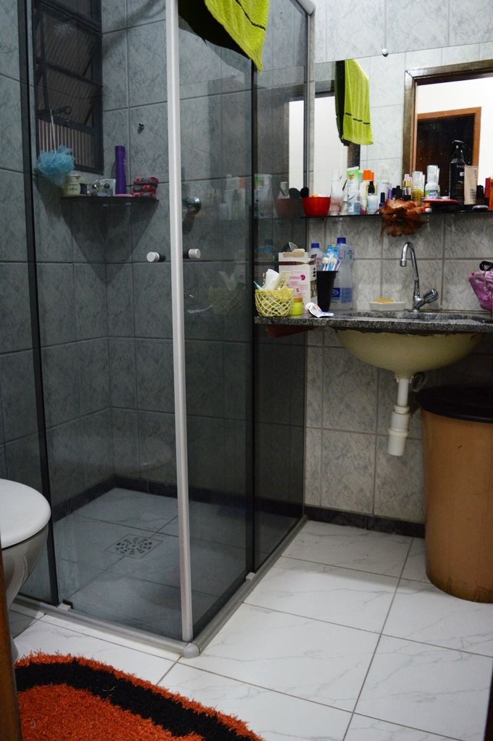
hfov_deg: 47.9
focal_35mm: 27
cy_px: 370
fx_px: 556
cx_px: 246
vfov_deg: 67.4
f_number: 3.5
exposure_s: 1/15
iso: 800
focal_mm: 18
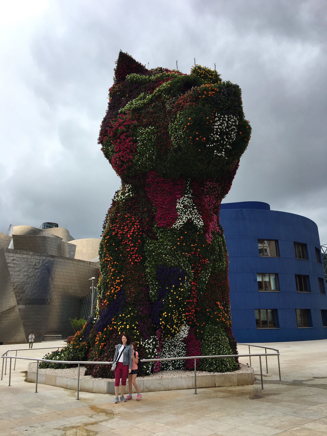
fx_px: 365
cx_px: 164
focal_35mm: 29
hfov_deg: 48.2
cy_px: 218
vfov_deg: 61.7
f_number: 2.2
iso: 25
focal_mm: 4.15
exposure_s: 1/1099
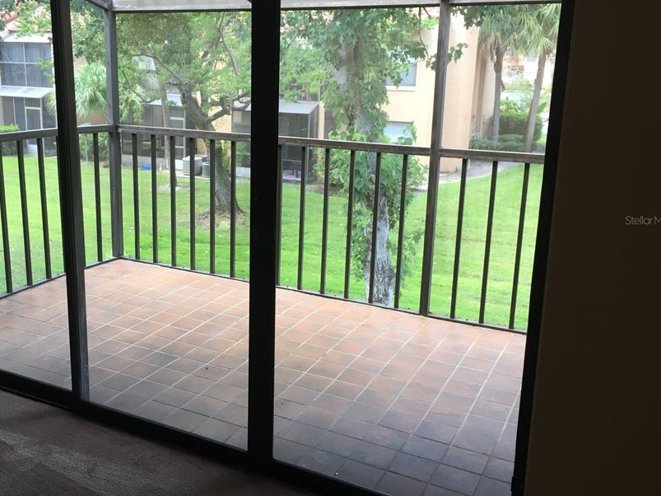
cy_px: 220
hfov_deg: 49.7
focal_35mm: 37
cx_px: 254
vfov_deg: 38.6
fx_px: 706
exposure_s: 1/40
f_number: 2.2
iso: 25
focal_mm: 4.15
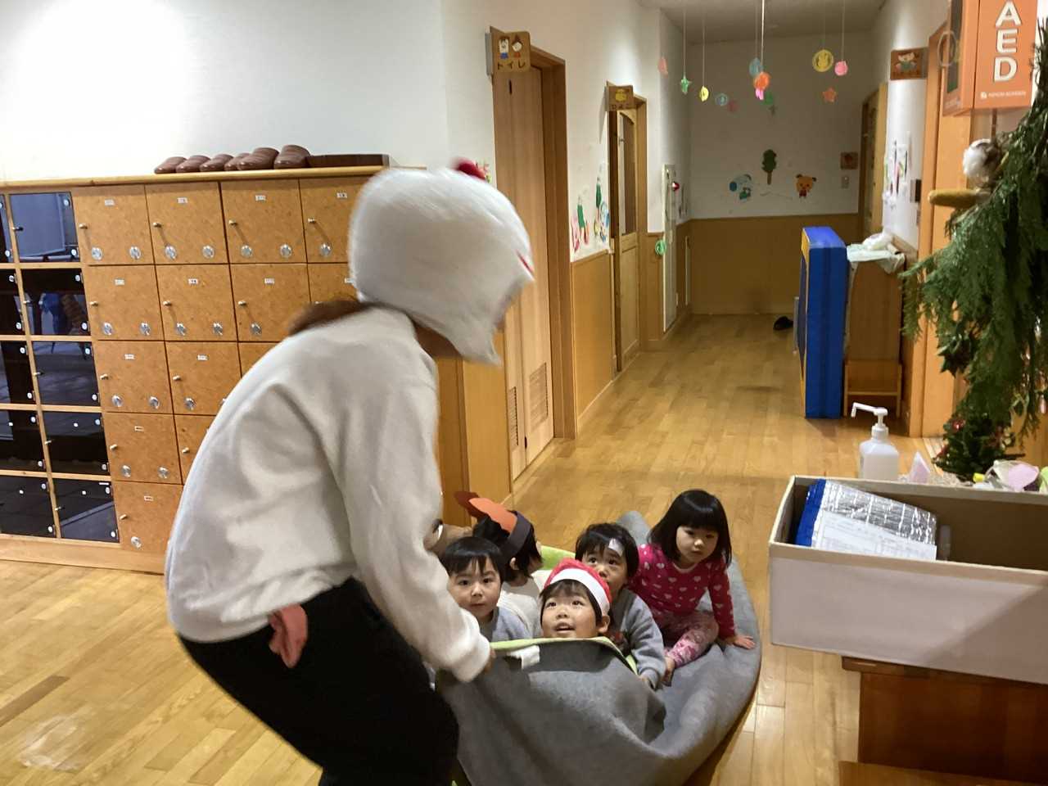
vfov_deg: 45.4
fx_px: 939
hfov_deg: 58.4
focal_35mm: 31
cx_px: 524
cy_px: 393
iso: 250
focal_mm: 3.3
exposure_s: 1/33
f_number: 2.4
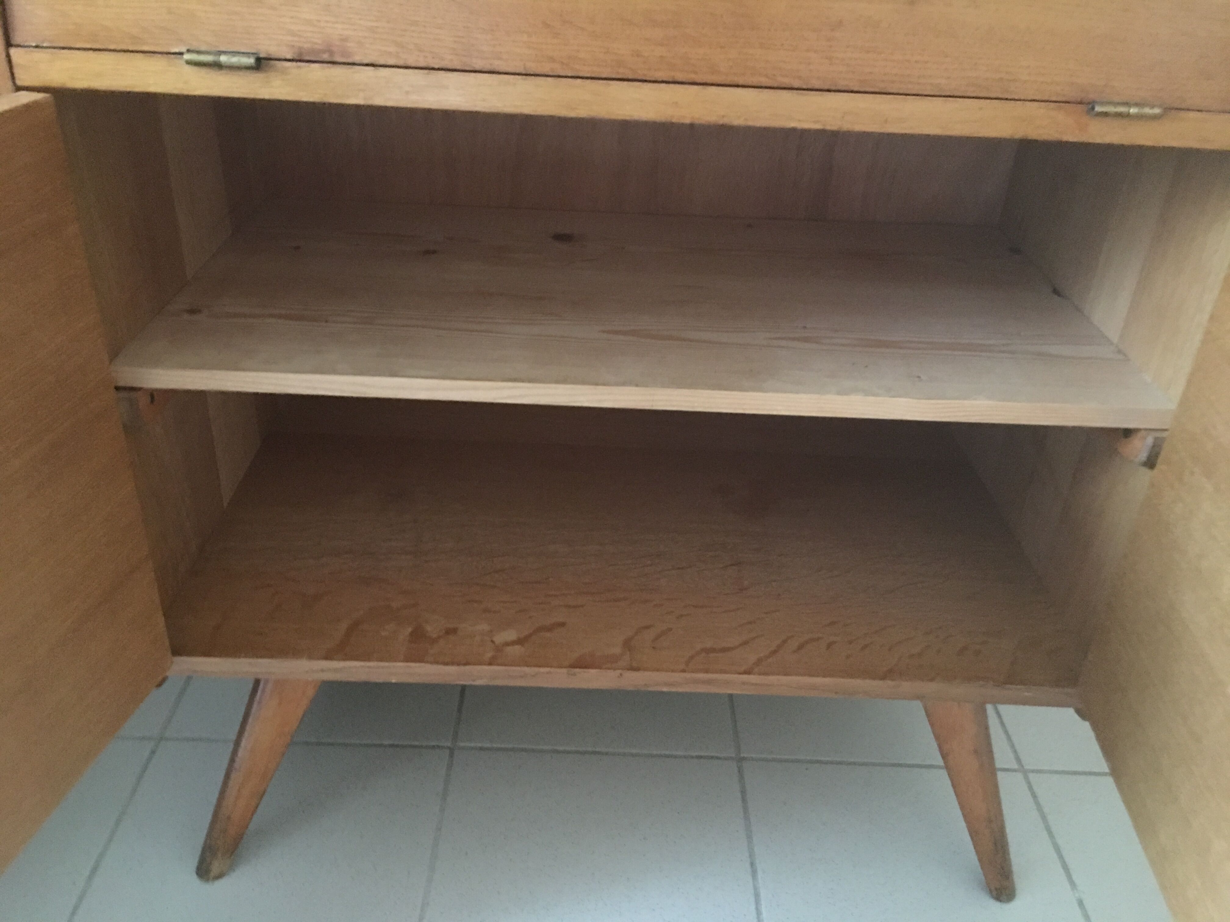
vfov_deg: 48.2
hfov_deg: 61.7
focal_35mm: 29
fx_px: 1030
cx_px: 615
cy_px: 461
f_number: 2.2
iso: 160
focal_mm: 4.15
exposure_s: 1/4
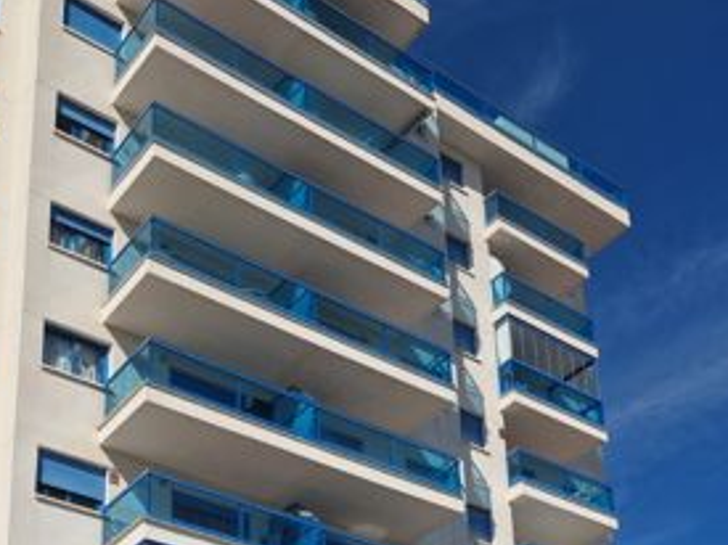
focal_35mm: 59
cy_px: 672
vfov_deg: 22.6
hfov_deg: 32.7
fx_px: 1240
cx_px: 390
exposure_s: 1/2568
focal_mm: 6.4
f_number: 1.8
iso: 50
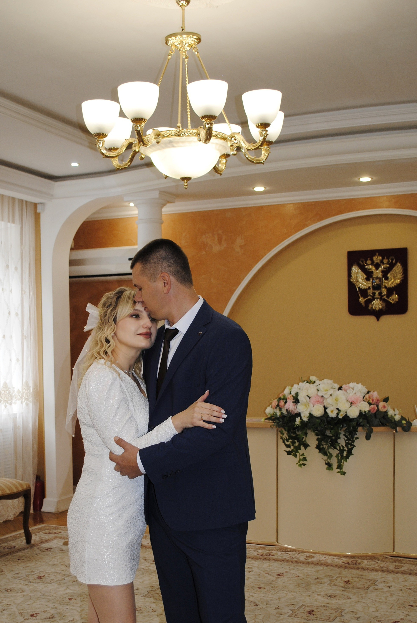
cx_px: 160
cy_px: 382
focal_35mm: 48
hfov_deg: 28.1
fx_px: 832
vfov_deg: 40.8
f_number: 4
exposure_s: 1/60
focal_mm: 24
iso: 200
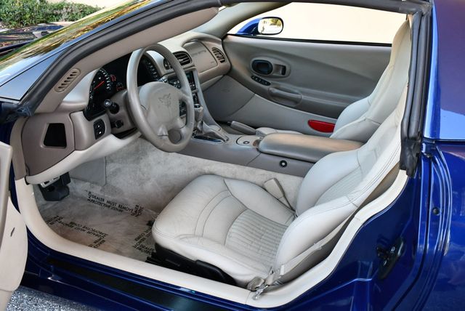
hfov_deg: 53.1
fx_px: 465
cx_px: 232
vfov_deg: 36.9
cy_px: 156
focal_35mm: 36
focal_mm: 18
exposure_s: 1/250
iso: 720
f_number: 3.5
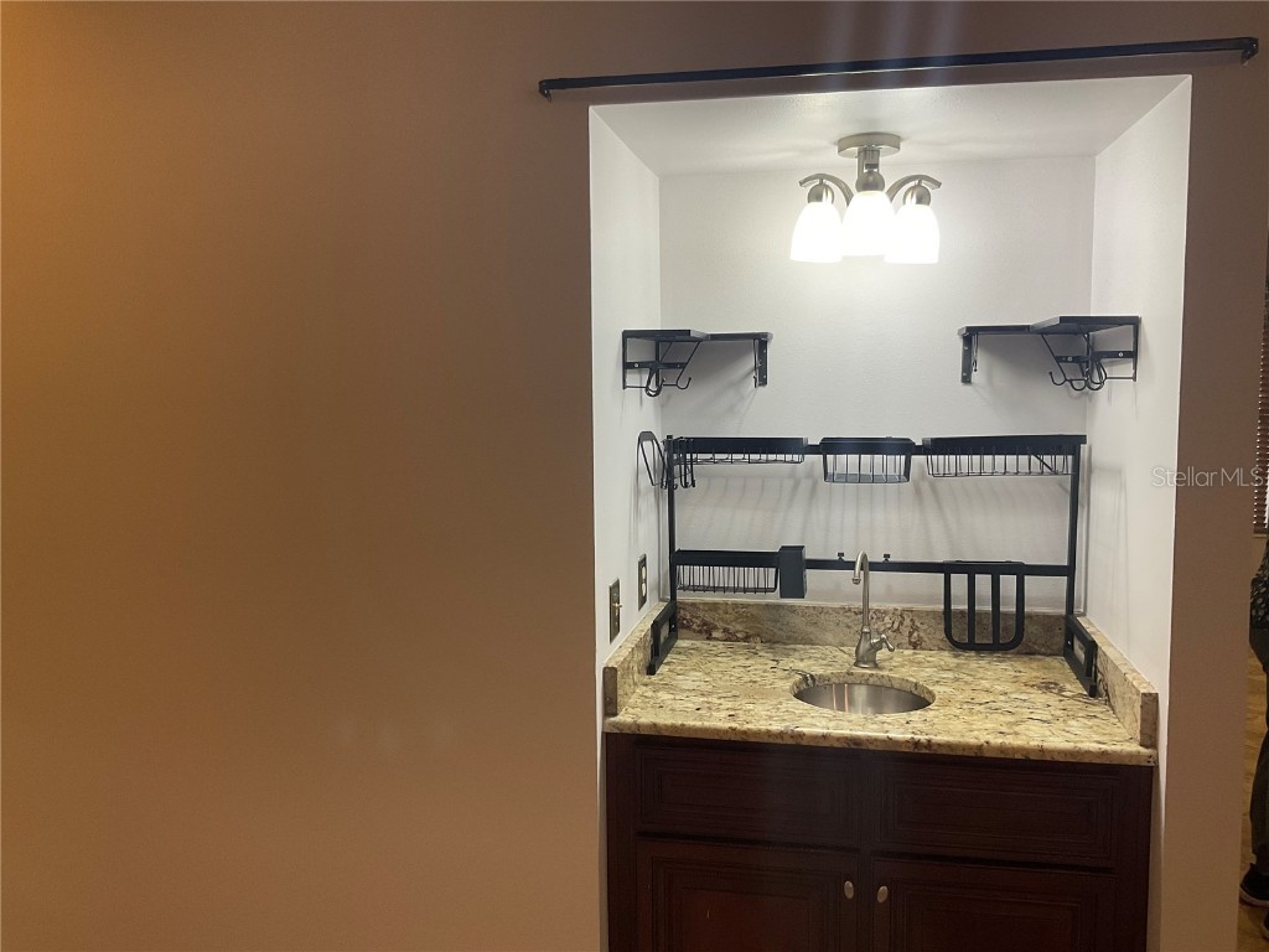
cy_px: 476
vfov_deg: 48.2
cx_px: 634
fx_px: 1063
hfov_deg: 61.7
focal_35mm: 29
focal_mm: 3
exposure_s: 1/60
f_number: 1.8
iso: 40
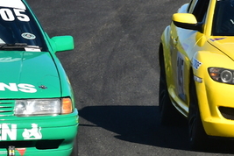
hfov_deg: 1.4
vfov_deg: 1.0
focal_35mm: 1439
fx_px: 9353
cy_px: 28
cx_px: -19
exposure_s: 1/640
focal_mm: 320
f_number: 11
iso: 500
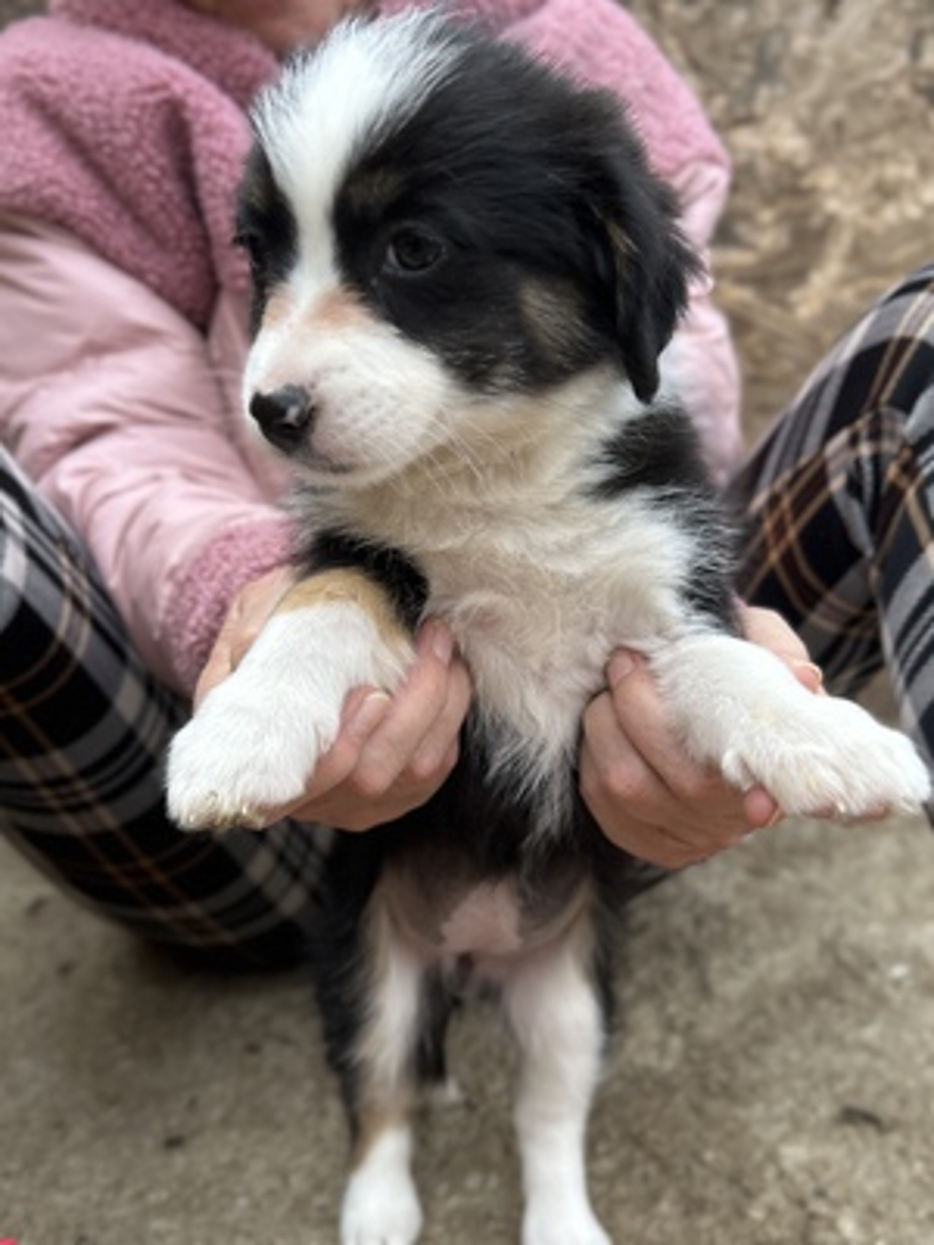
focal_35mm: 26
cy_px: 622
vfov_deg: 67.3
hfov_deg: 53.1
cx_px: 467
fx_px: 935
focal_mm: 5.7
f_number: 1.5
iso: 50
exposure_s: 1/808
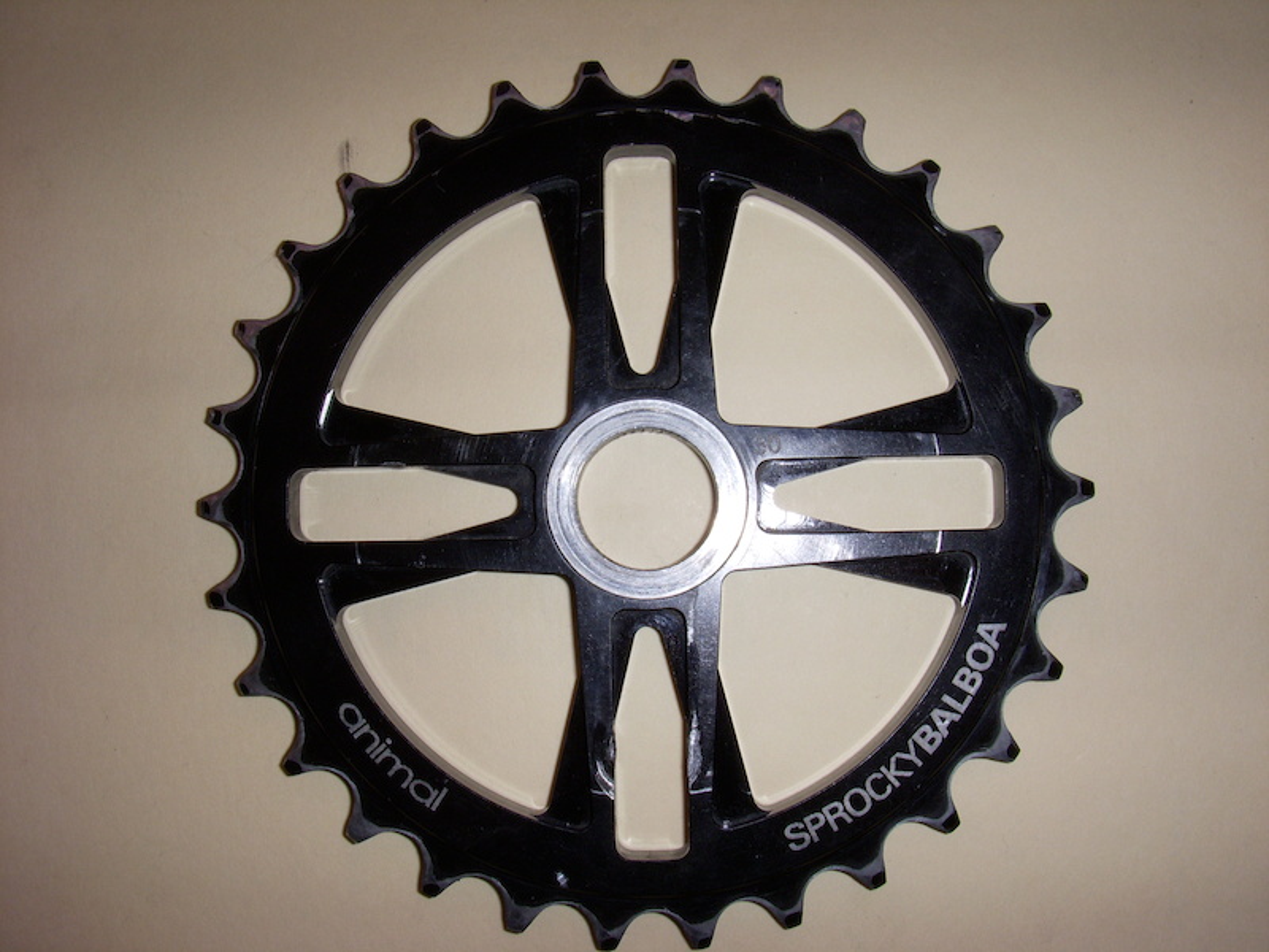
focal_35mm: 38
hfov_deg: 49.0
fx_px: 1393
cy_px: 476
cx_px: 634
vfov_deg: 37.7
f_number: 6.6
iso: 100
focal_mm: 6.3
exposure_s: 1/30
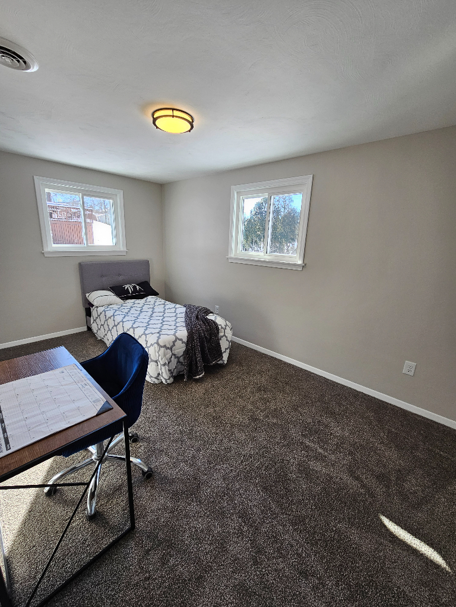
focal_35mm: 13
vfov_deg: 106.2
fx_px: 228
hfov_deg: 89.9
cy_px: 304
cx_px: 228
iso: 80
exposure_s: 1/120
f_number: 2.2
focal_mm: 2.2
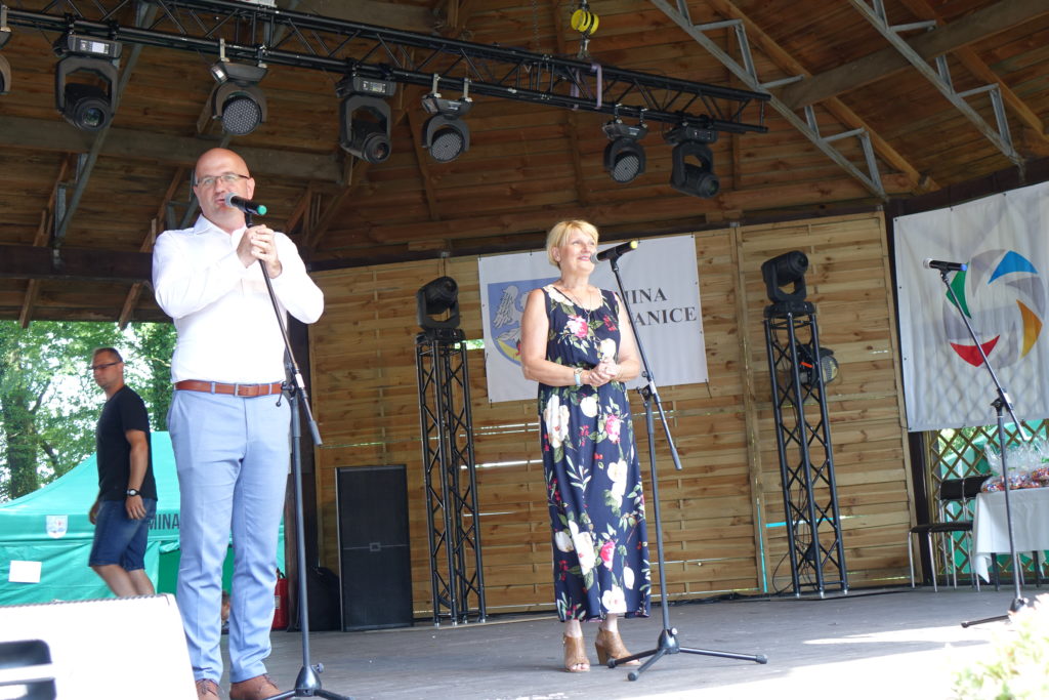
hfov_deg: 40.3
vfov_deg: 27.5
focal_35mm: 49
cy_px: 350
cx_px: 524
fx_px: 1428
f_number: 2.8
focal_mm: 17.83
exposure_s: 1/50
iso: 160
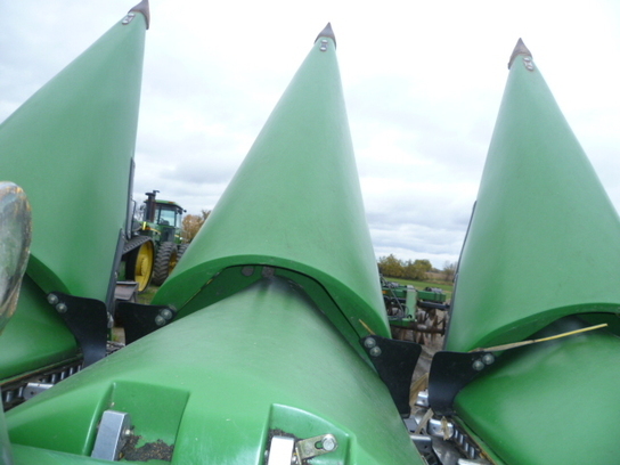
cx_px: 310
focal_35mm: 28
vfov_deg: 49.7
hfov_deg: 63.4
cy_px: 232
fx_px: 502
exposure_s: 1/400
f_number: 2.8
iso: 100
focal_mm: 5
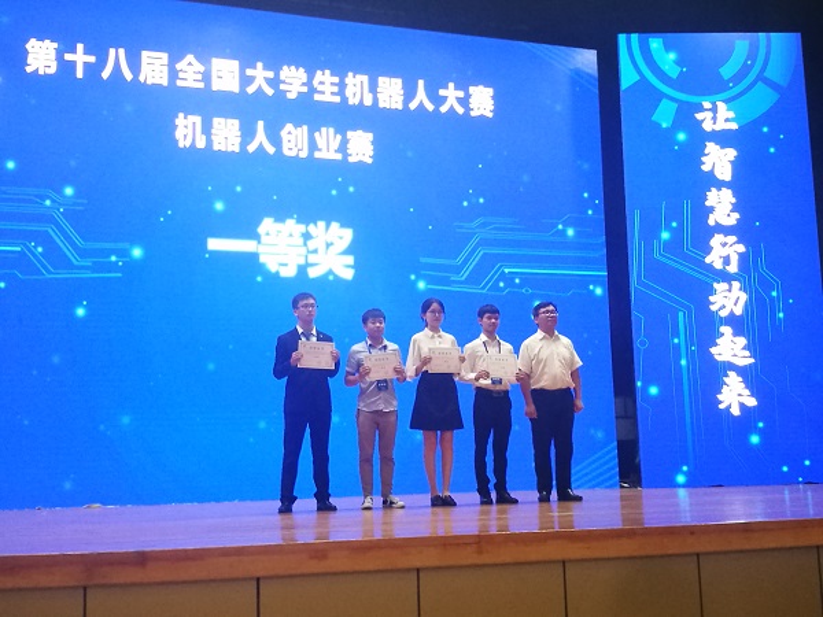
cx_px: 412
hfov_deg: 41.2
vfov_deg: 31.5
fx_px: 1094
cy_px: 308
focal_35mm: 46
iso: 320
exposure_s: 1/25
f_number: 2.2
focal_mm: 4.5
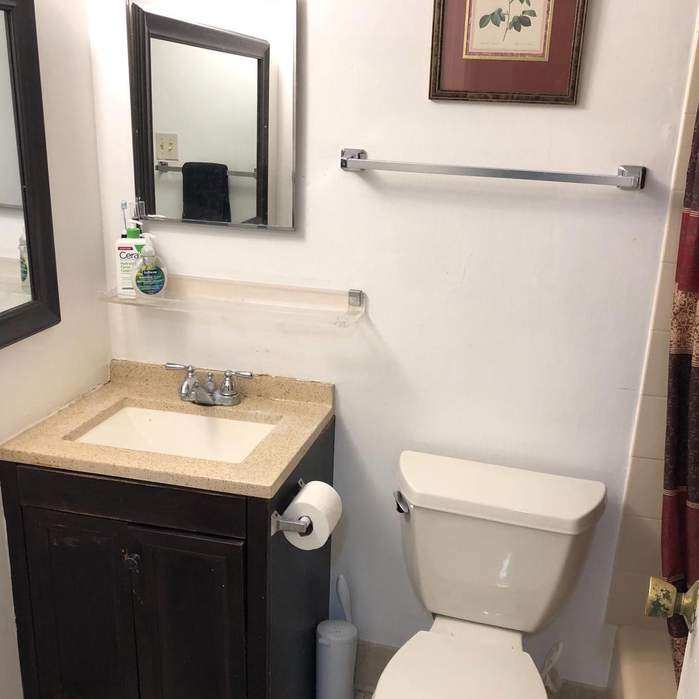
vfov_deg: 48.5
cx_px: 356
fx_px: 777
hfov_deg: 48.4
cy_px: 352
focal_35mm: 34
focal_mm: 4
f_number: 1.8
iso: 40
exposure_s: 1/20
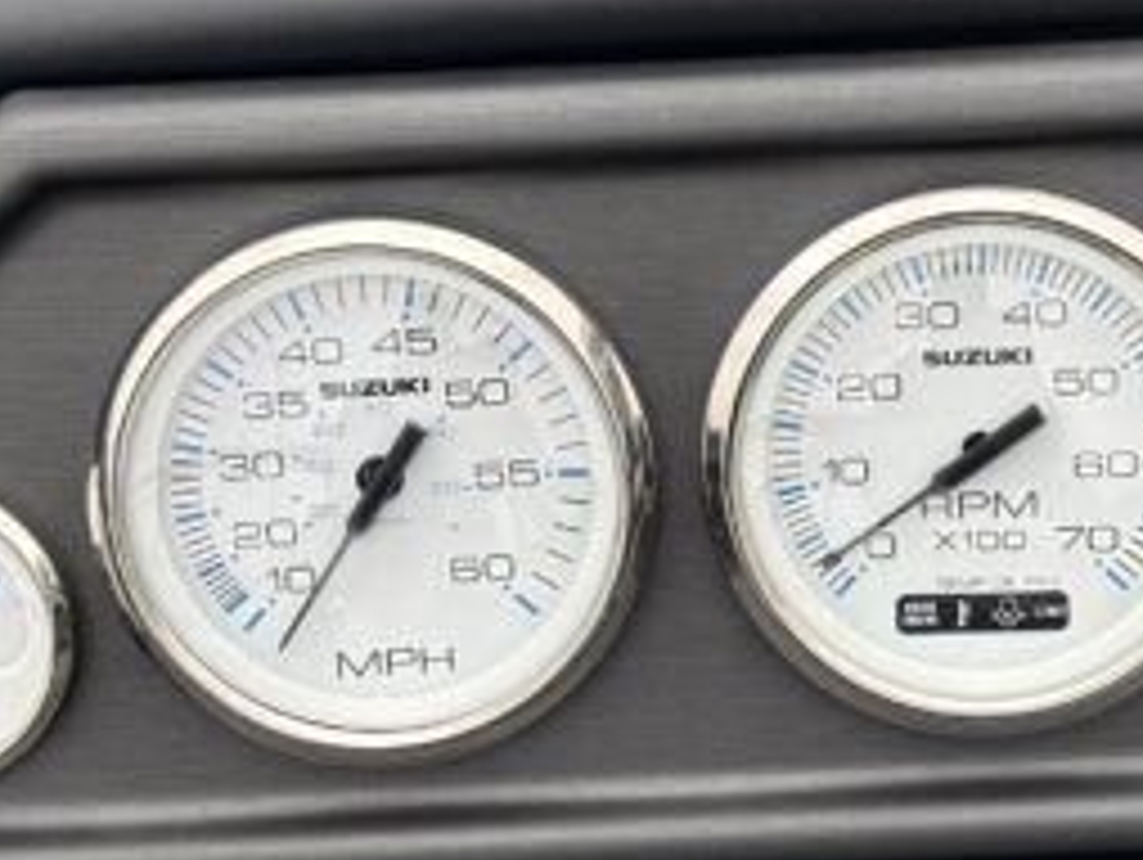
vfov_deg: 13.6
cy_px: 446
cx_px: 758
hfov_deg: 18.0
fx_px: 3603
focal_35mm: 109
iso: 32
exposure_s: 1/301
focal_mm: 5.96
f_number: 1.6
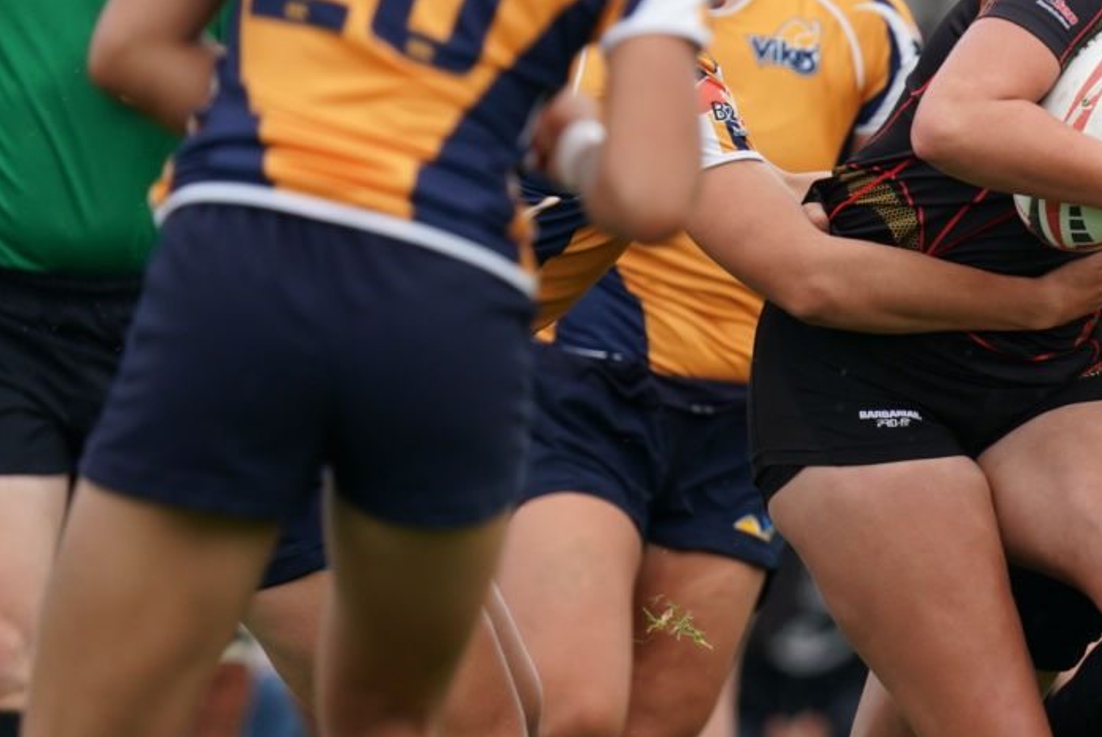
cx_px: 1225
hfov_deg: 1.7
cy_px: 269
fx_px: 36794
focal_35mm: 1201
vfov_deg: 1.1
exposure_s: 1/1250
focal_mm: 518
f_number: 6.3
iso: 640
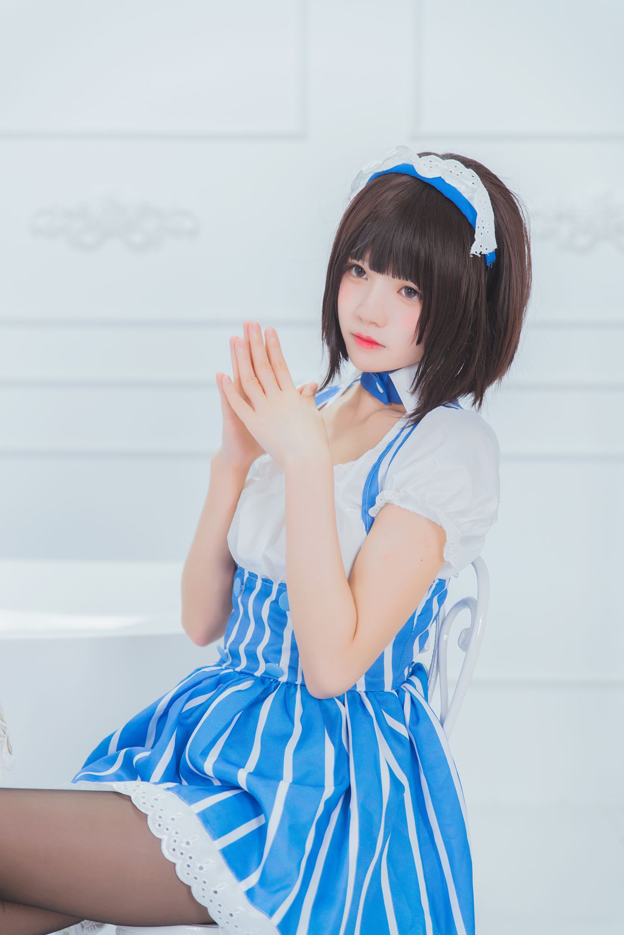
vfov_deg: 28.8
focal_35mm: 70
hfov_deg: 19.5
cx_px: 312
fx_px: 1819
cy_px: 468
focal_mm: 70
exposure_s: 1/125
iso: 1000
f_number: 2.8
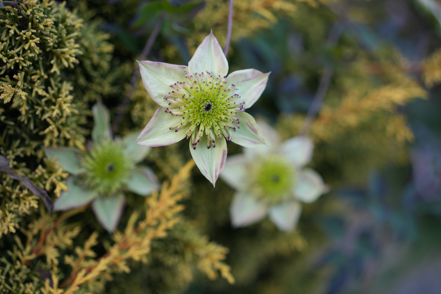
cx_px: 220
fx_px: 490
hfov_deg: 48.5
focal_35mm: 40
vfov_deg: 33.4
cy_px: 147
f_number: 2.8
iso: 100
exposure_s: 1/160
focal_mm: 40
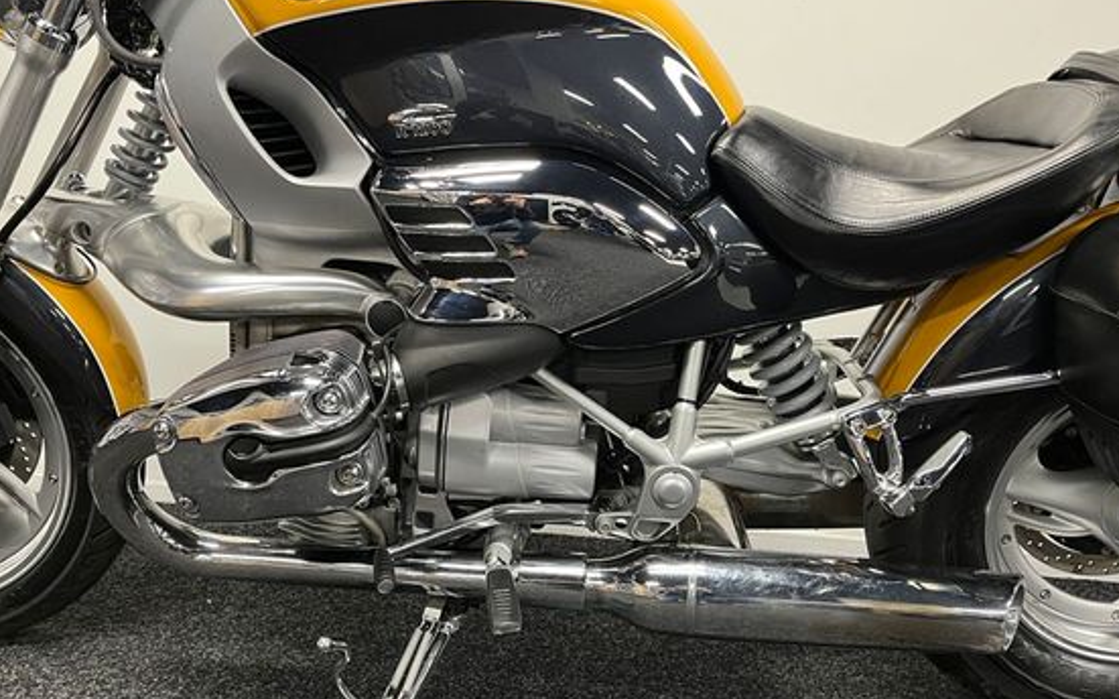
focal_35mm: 32
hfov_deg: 59.7
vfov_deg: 39.3
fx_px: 976
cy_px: 398
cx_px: 548
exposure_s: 1/50
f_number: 1.6
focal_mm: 5.1
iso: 320
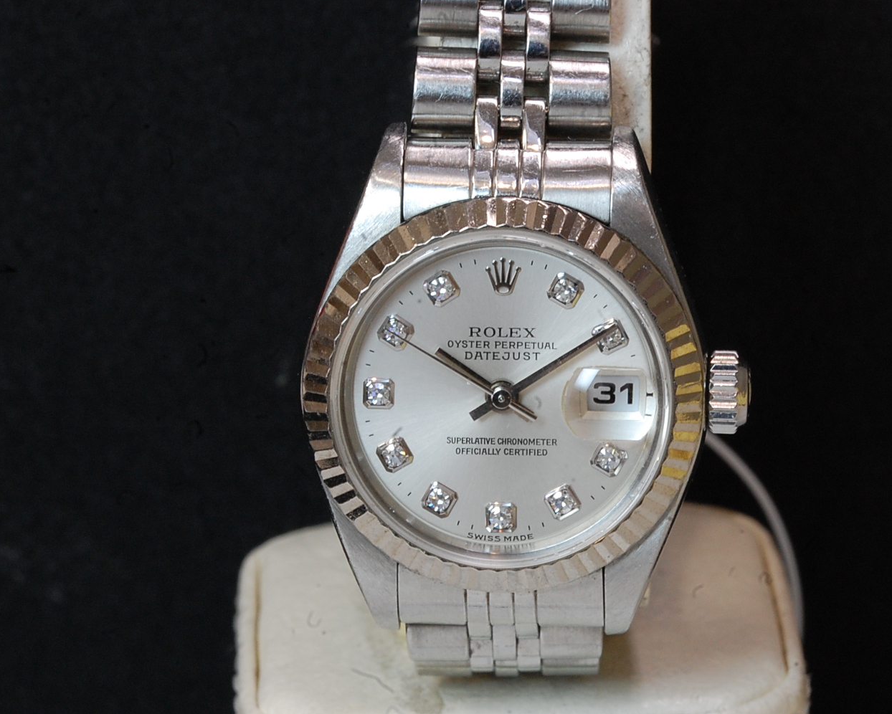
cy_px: 356
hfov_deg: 12.6
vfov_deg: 10.1
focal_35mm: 153
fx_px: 4040
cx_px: 492
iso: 800
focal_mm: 90
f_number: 22
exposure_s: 1/10
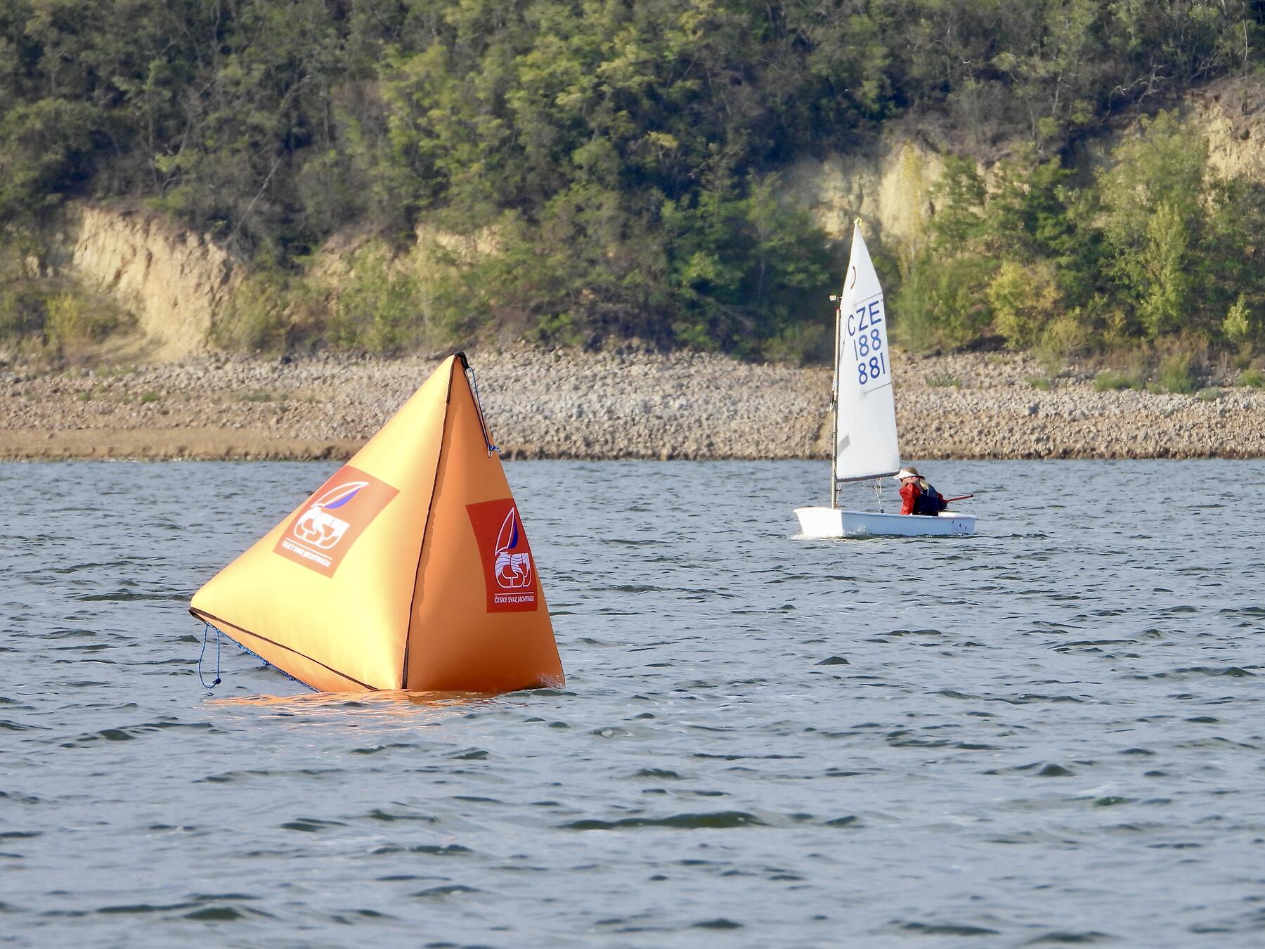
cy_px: 474
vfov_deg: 2.3
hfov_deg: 3.1
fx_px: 23753
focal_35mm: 650
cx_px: 632
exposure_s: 1/320
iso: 100
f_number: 5
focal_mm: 117
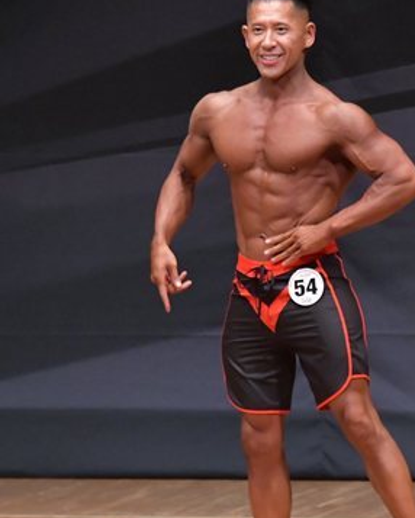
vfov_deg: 3.3
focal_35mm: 580
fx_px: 8897
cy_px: 281
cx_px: 330
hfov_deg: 2.7
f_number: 5.6
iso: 6400
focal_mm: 190
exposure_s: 1/400
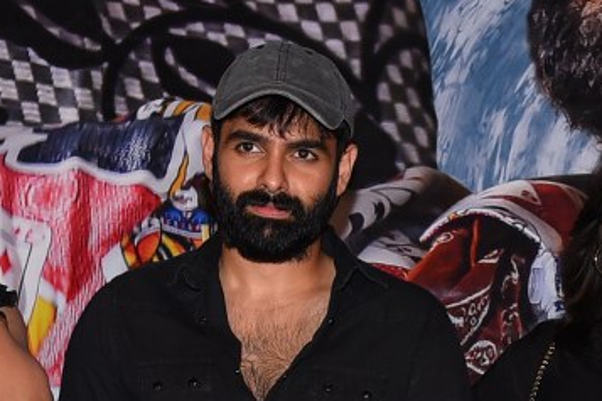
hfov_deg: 13.0
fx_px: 2625
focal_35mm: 157
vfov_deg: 8.4
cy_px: 697
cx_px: 449
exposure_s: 1/125
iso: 640
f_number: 8
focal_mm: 35
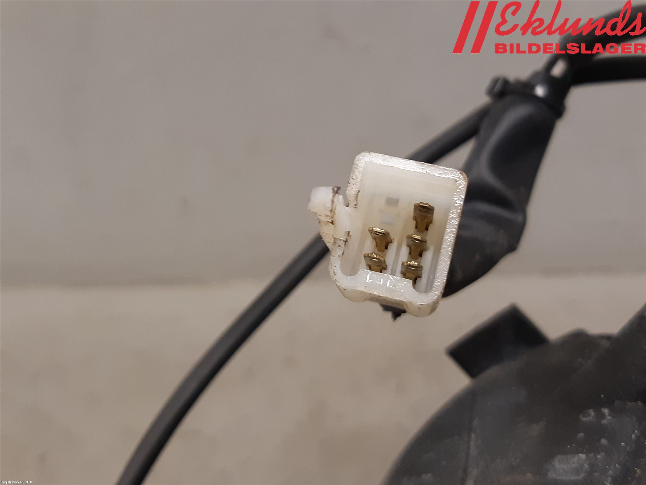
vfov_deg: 53.1
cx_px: 323
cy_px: 242
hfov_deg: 67.3
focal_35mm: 26
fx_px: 485
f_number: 1.7
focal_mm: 3.93
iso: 160
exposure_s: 1/50
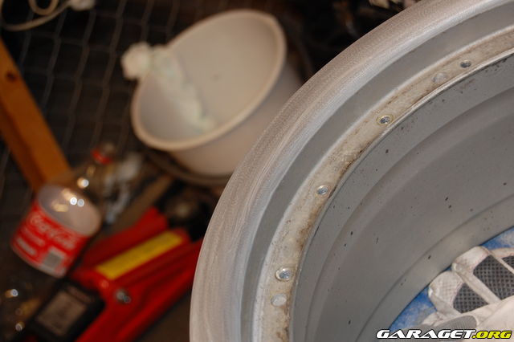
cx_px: 257
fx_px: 1177
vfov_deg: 16.5
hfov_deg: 24.6
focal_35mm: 82
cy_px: 171
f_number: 5.6
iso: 400
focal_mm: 55
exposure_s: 1/60
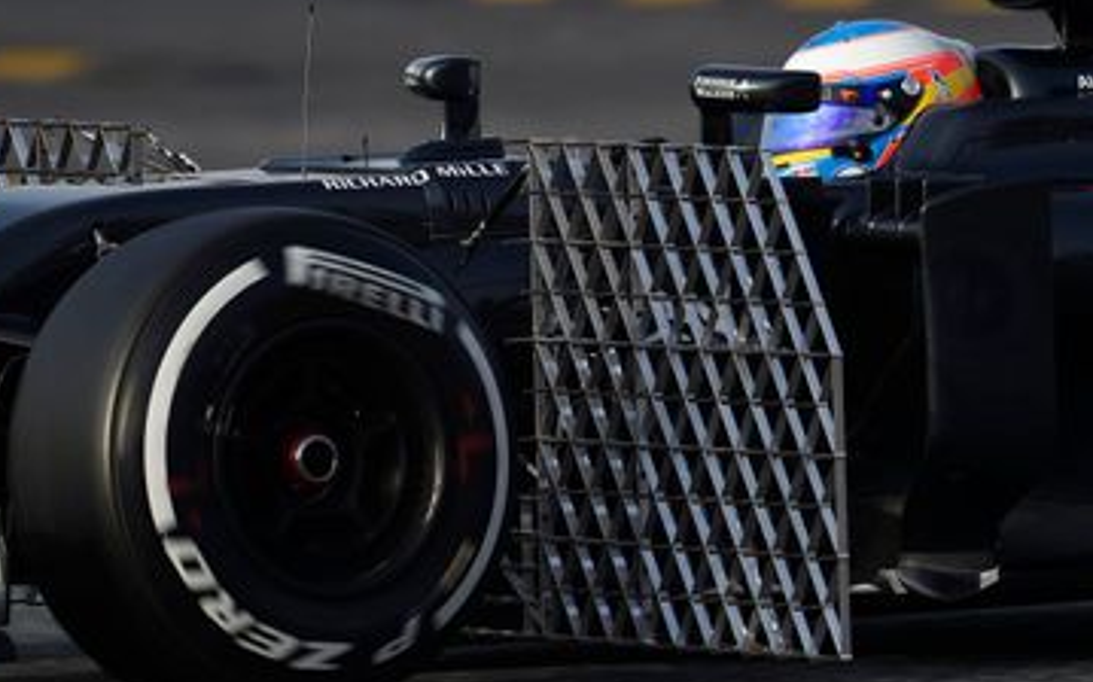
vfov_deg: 1.9
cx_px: 542
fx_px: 20306
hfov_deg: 3.1
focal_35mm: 682
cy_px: 362
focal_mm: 500
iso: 400
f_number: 7.1
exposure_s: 1/1000
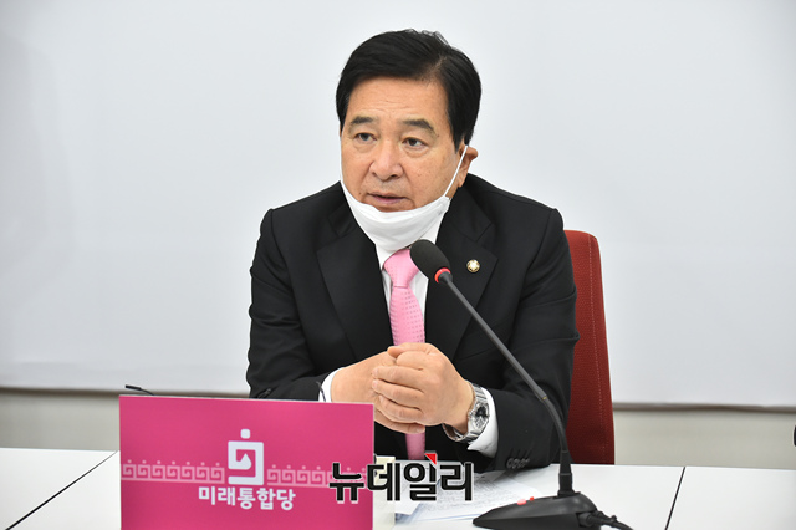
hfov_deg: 16.4
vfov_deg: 11.0
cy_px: 265
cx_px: 398
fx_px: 2762
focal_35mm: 125
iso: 3200
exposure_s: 1/320
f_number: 5.6
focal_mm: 125
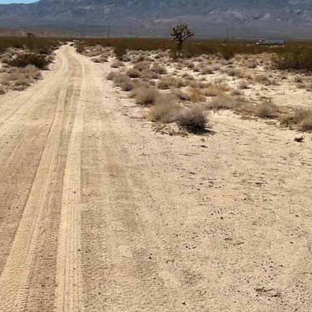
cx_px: 76
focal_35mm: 63
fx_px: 642
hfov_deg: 26.9
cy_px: 107
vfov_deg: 27.2
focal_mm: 3
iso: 20
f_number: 1.8
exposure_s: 1/4785
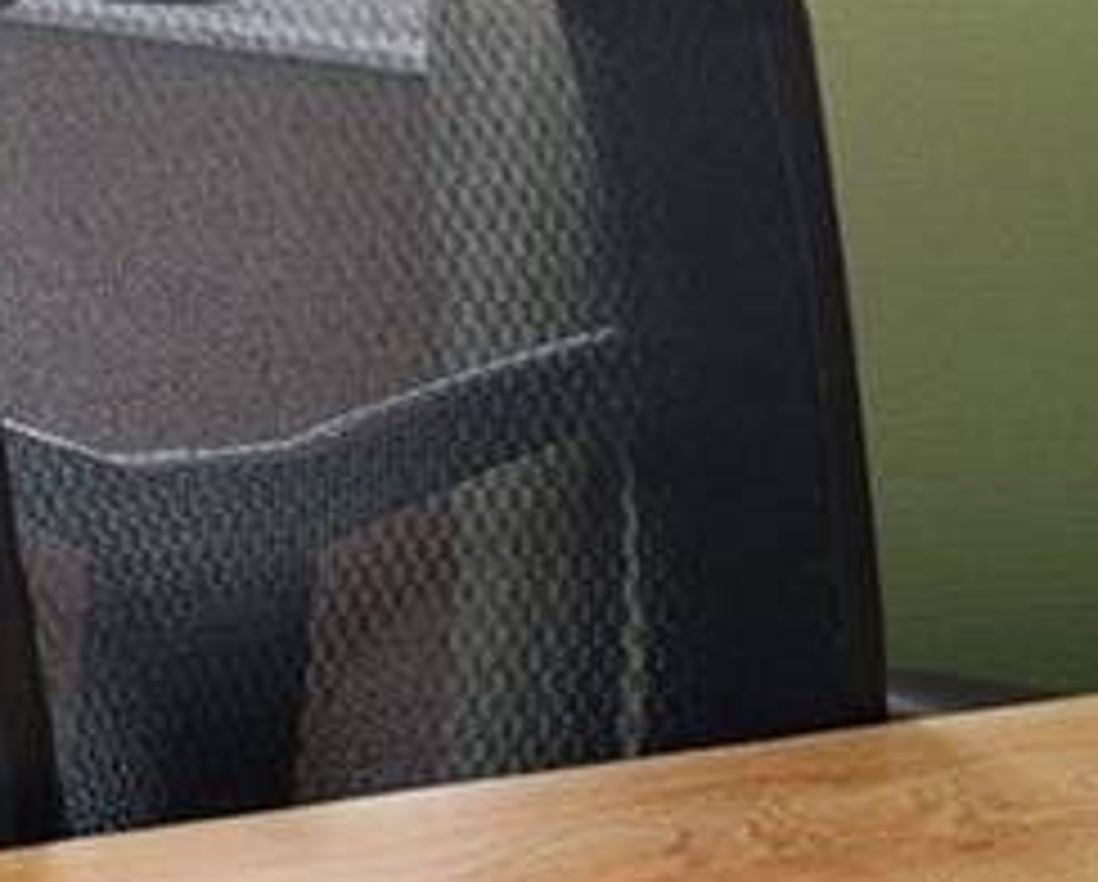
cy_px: -364
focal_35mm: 86
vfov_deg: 16.6
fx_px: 2799
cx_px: -2282
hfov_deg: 11.2
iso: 320
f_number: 7.1
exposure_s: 1/8
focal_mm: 14
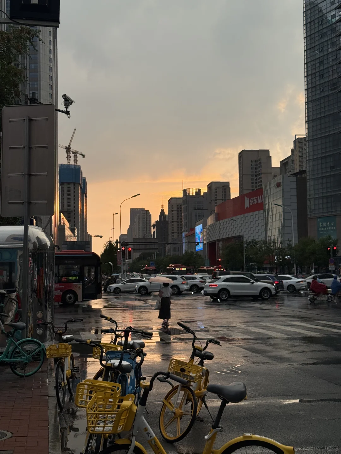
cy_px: 227
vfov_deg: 39.7
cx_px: 170
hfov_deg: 30.3
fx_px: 630
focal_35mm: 48
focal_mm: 6.76
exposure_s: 1/1484
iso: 64
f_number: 1.78
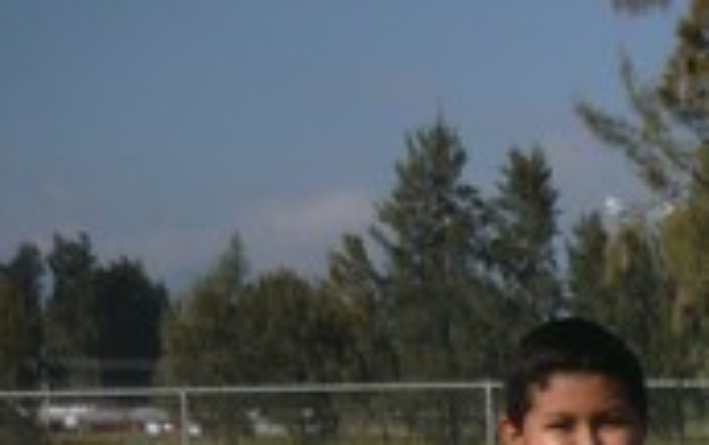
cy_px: 948
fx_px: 2515
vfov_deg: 9.3
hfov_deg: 14.6
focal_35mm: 130
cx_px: 1158
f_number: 8
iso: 100
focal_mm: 5.5
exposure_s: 1/400
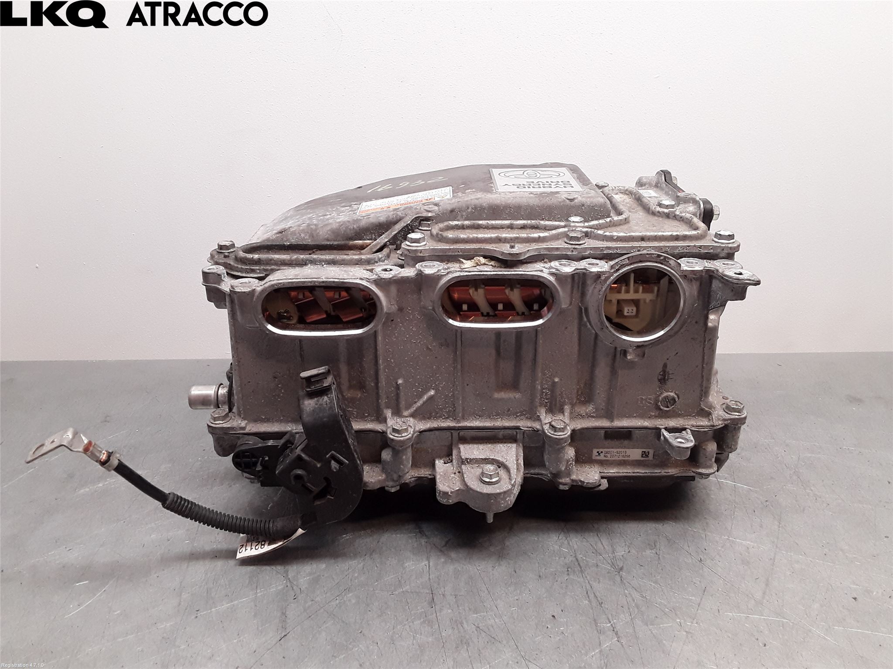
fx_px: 722
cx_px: 446
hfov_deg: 63.4
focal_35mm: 28
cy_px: 334
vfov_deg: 49.7
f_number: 1.9
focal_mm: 2.91
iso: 100
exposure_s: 1/107
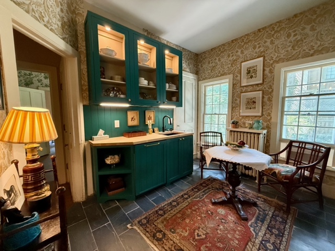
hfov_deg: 102.1
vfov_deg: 85.7
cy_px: 126
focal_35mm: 14
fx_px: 135
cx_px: 168
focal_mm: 2.22
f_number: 2.2
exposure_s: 1/120
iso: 640
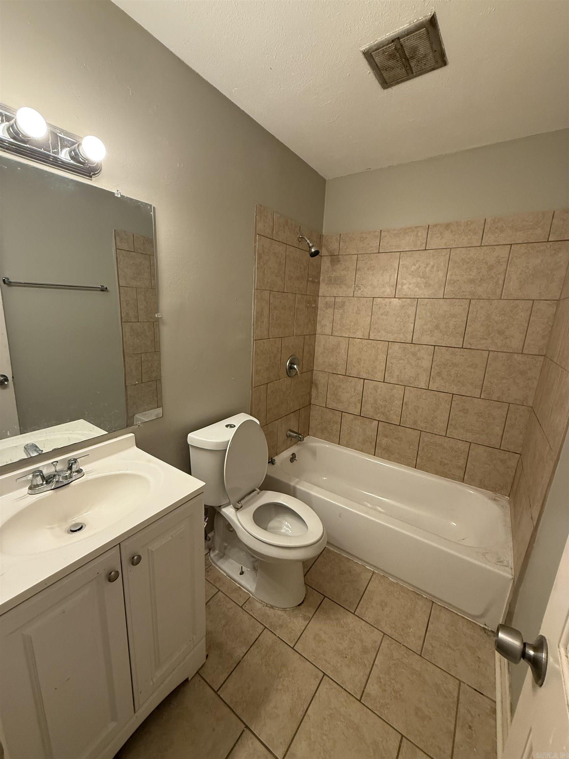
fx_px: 307
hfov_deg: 85.7
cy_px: 380
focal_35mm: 14
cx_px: 284
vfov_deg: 102.1
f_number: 2.2
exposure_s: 1/120
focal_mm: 2.22
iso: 320
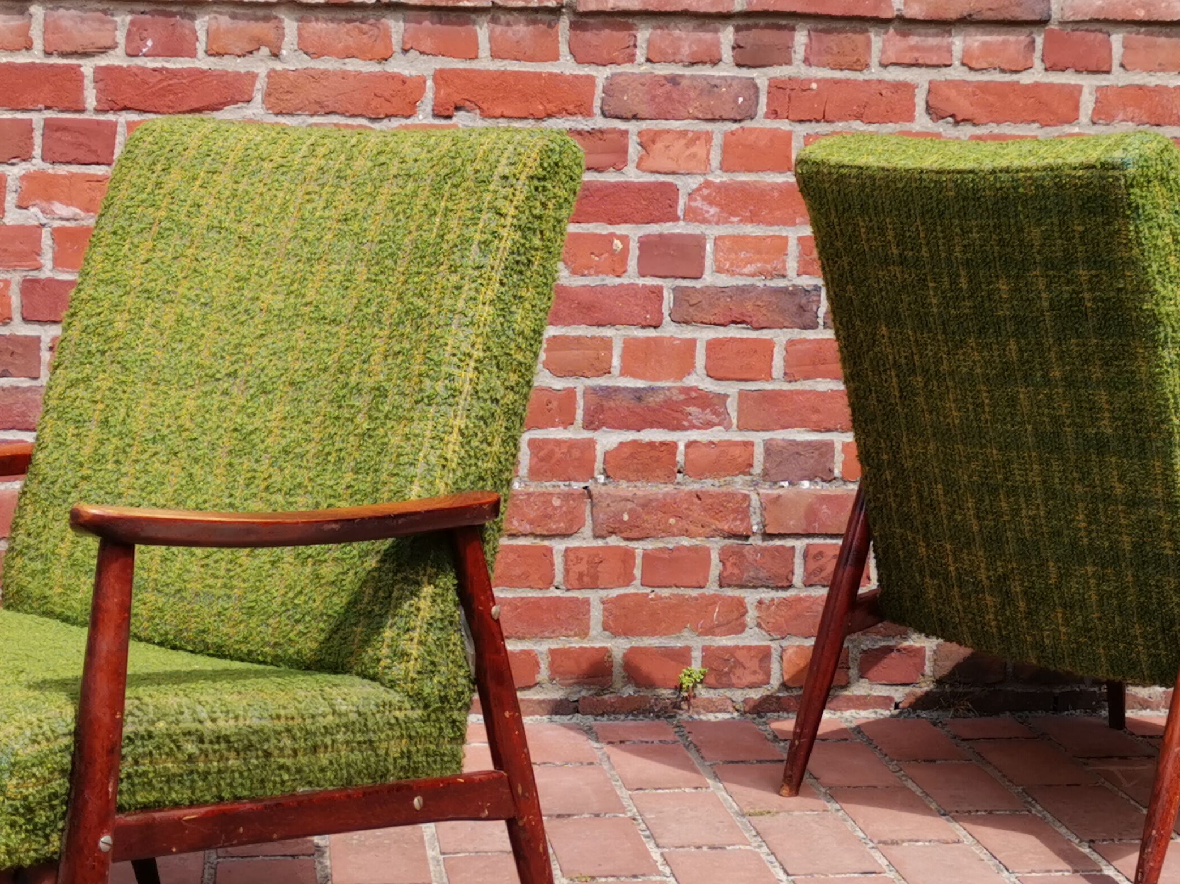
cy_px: 493
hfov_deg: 27.8
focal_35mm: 70
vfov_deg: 21.0
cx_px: 564
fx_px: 2386
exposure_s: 1/1227
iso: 50
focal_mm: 5.58
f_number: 1.8
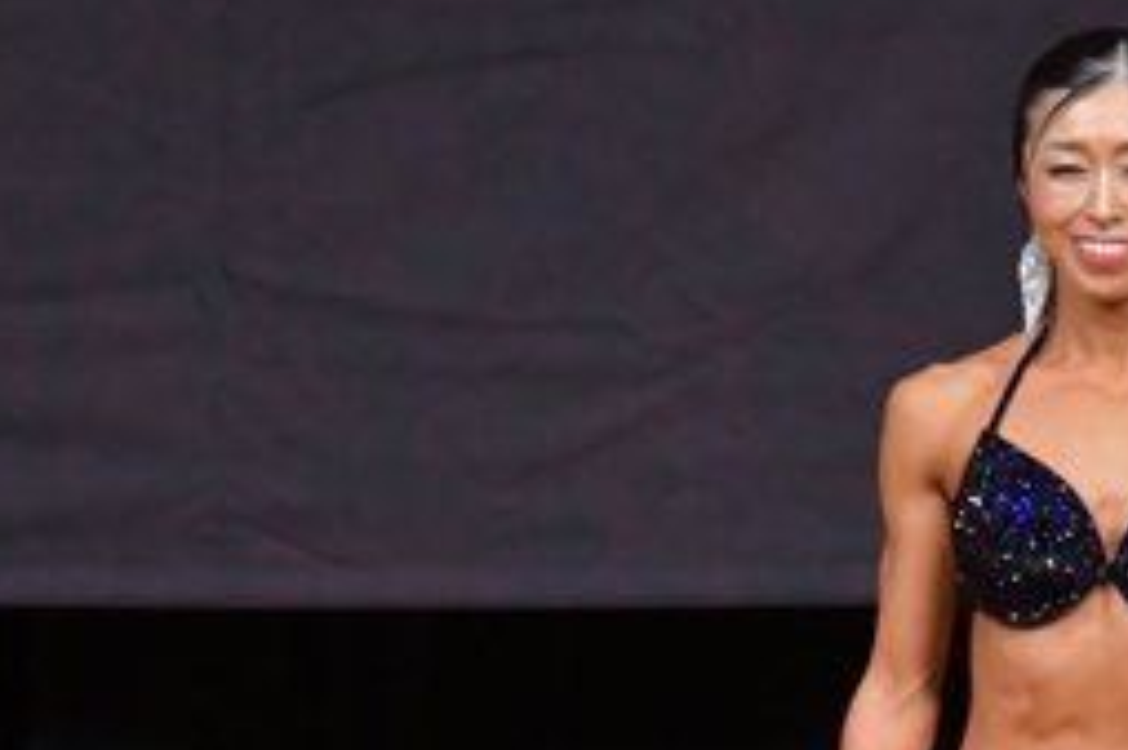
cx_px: 1024
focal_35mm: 915
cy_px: 985
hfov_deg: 2.3
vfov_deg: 1.5
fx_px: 28650
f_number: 5.6
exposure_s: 1/400
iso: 4000
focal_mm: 200
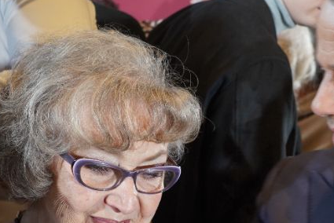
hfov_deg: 19.0
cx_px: 226
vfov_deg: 12.7
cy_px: 219
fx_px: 993
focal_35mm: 107
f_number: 5.6
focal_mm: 35
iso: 1250
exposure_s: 1/100
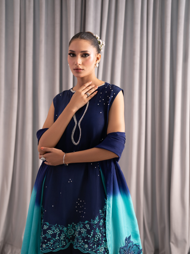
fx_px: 403
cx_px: 94
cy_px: 136
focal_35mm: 55
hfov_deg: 26.6
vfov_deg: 34.9
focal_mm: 50
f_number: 2.5
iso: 250
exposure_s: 1/160
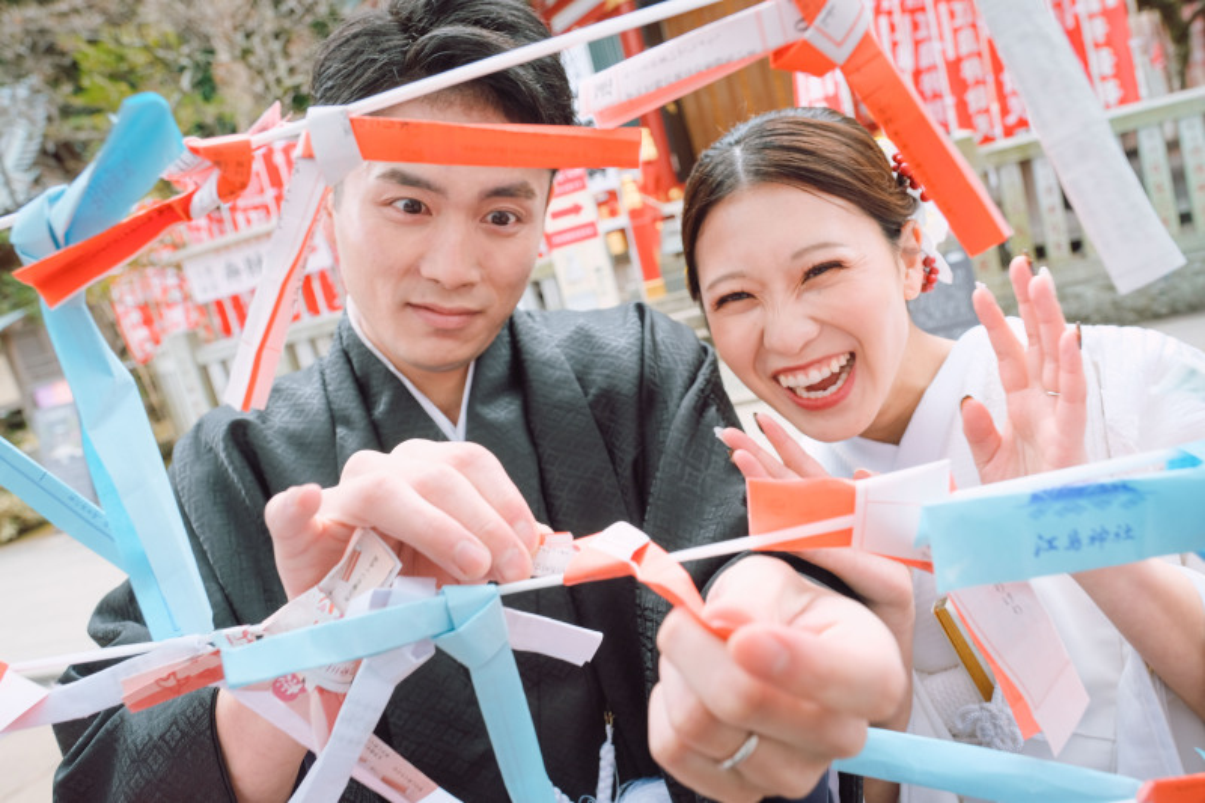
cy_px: 402
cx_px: 602
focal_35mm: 27
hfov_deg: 67.4
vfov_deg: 47.9
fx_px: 904
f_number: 4.5
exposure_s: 1/60
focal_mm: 18.2
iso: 320
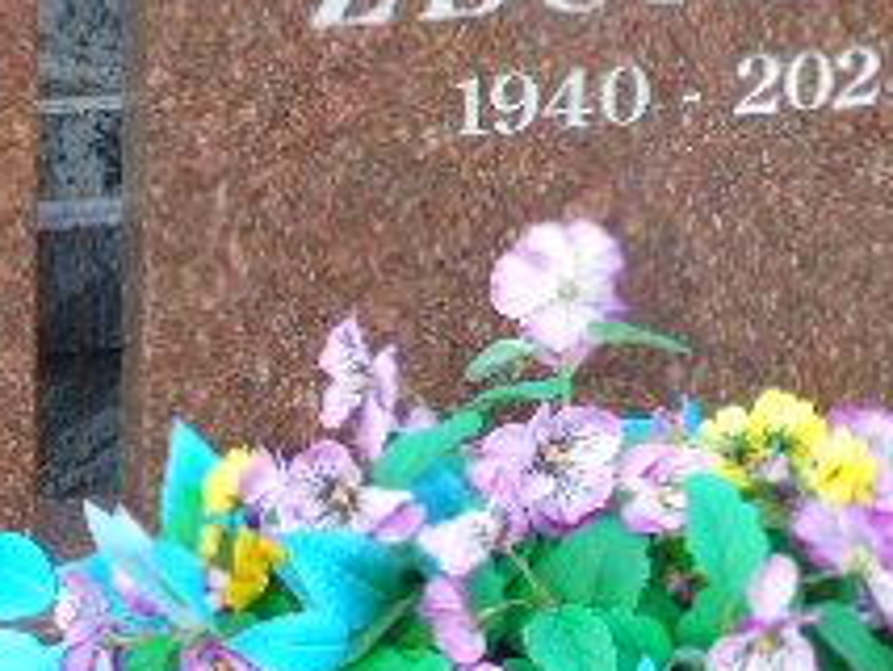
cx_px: 306
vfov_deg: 7.9
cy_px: -281
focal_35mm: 186
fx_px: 4801
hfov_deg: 10.6
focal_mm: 11
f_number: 4.5
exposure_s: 1/80
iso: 80
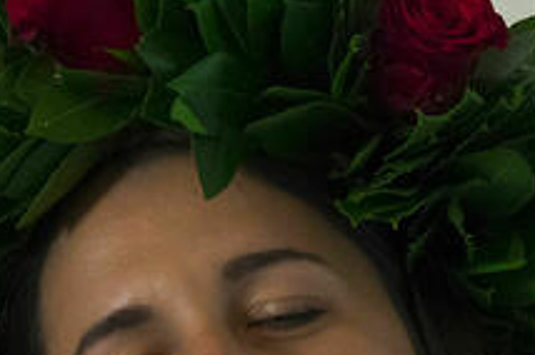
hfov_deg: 7.4
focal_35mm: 278
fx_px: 4125
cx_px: 278
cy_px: 352
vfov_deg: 4.9
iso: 2200
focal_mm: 66
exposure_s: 1/60
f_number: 5.3
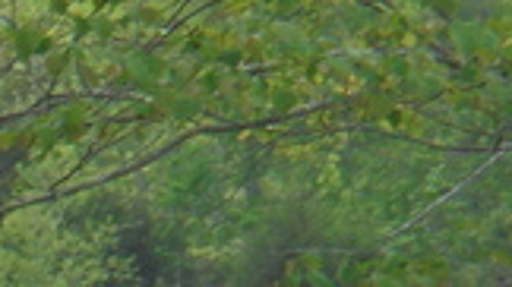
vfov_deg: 1.5
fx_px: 11007
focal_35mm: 811
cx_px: -270
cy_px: 747
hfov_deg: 2.7
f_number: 6.5
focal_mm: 27.6
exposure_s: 1/160
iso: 100
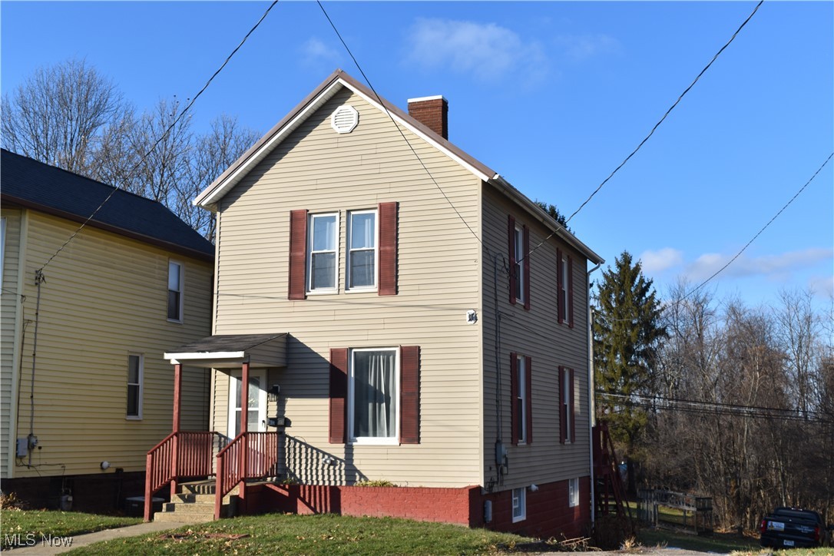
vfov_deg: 29.9
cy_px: 278
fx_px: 1042
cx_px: 417
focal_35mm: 45
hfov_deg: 43.6
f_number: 10
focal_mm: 30
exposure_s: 1/400
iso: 200
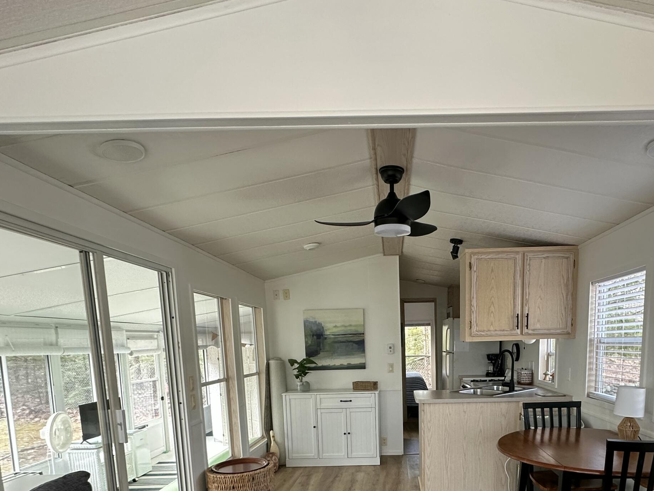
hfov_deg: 73.0
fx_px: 435
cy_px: 400
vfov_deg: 54.4
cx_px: 399
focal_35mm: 23
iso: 200
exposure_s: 1/99
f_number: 2.2
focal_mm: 2.22
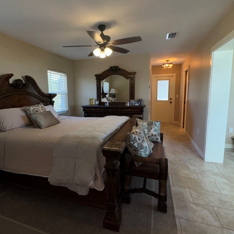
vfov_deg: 74.8
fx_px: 153
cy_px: 112
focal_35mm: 20
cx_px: 101
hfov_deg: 74.4
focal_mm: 2.22
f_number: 2.2
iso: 64
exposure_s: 1/122
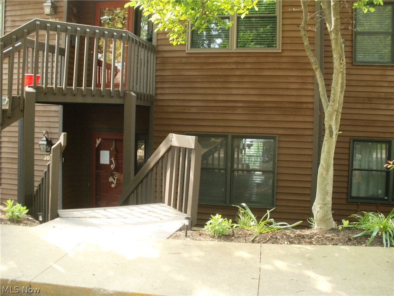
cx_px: 197
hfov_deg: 51.4
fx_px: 410
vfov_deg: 39.7
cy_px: 148
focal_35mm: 36
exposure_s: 1/30
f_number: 3.5
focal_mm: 6.3
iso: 125
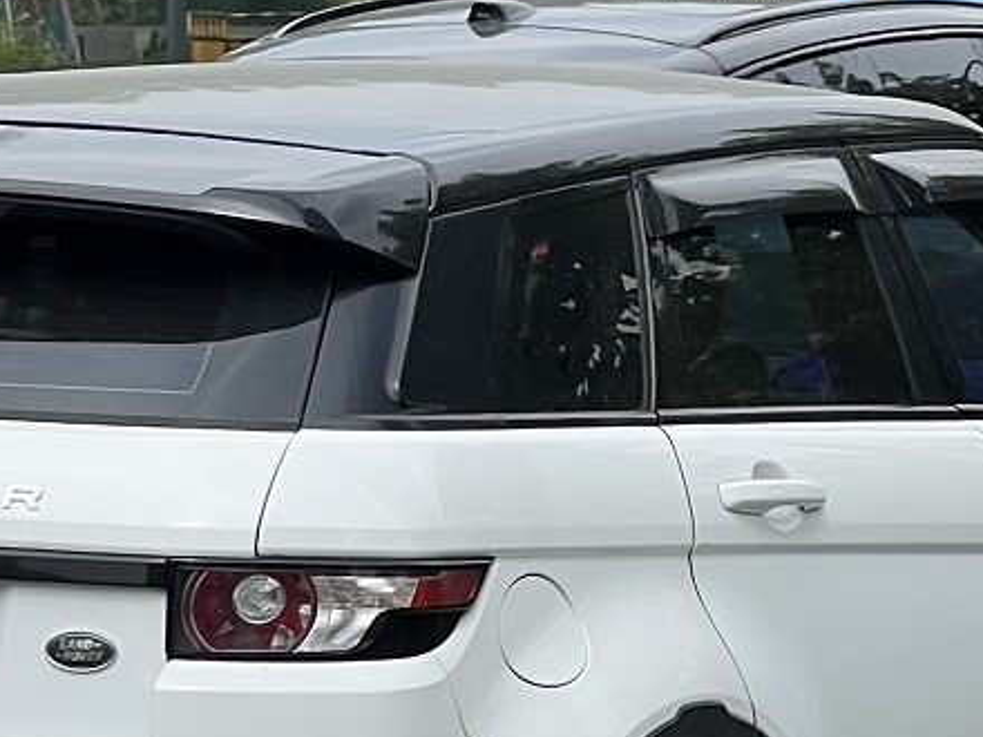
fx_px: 5963
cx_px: 375
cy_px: 721
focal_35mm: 210
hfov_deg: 9.4
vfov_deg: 7.0
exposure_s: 1/479
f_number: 2.8
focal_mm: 9
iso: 32
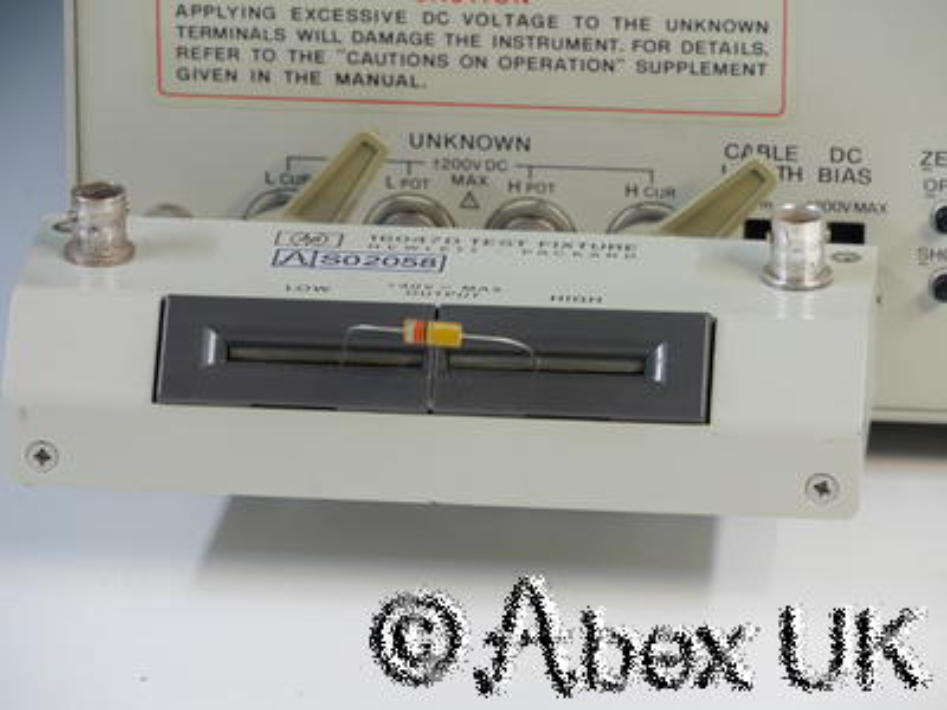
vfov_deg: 5.3
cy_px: 355
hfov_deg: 7.1
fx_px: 7660
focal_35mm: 280
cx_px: 474
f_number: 8
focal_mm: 140
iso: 200
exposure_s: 1/3.2
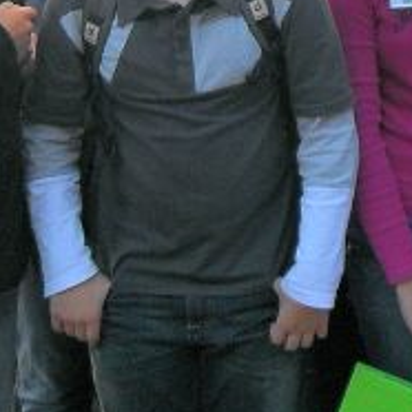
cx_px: 439
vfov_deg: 11.2
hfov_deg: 11.4
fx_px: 2047
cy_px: -148
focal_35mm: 152
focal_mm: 6.2
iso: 100
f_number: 2.8
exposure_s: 1/350
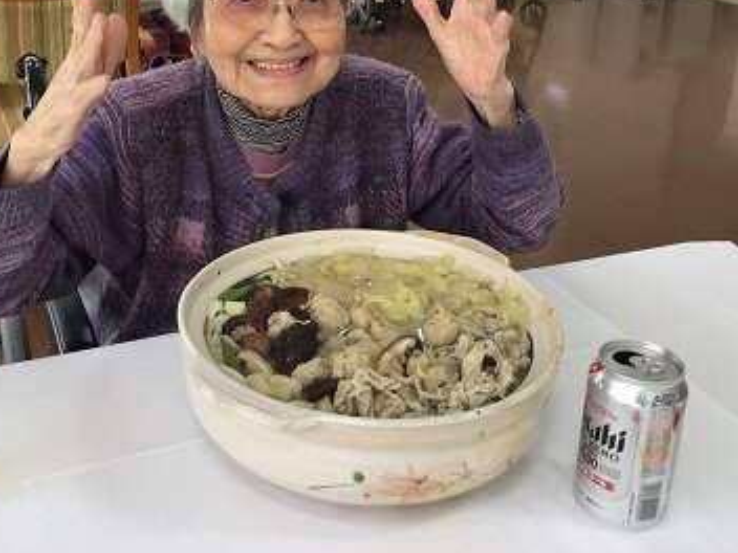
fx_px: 938
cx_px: 291
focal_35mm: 44
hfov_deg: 42.7
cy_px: 164
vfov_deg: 32.5
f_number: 2.4
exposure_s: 1/60
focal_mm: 3.3
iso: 32
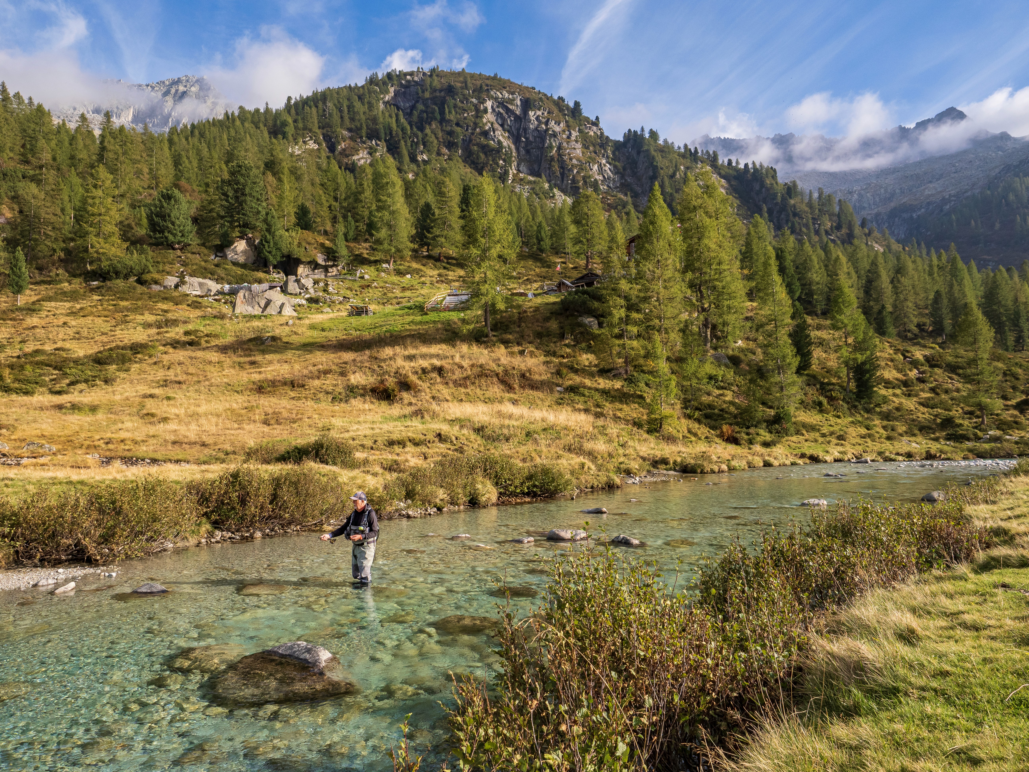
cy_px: 386
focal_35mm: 24
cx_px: 514
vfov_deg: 56.8
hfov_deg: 71.6
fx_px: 713
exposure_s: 1/1000
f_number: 5
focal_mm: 12
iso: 320
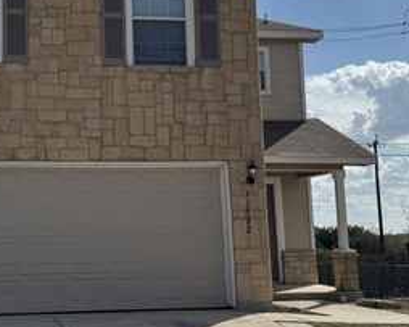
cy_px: 132
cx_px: 79
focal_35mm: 59
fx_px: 714
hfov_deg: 31.1
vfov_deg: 25.7
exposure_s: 1/9009
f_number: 1.78
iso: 80
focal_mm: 6.76
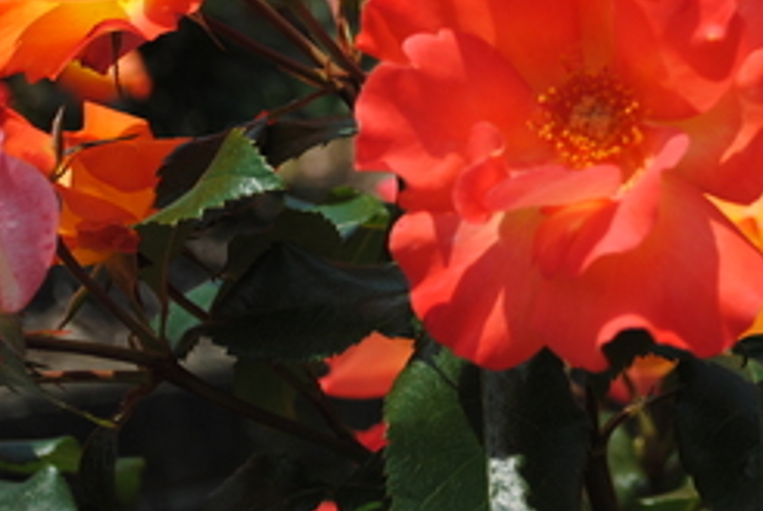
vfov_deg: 10.5
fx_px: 2759
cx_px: 694
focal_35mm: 130
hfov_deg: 15.6
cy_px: -20
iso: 100
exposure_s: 1/800
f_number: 5.3
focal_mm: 40
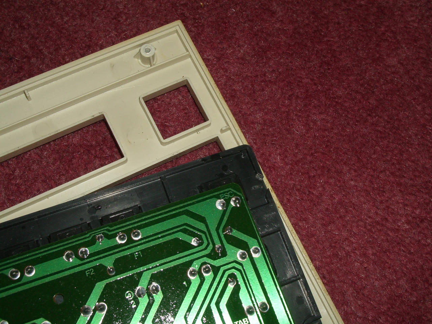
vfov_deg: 29.7
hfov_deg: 38.9
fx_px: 612
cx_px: 216
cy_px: 162
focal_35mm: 49
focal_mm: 8.2
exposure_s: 1/60
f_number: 5
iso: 80
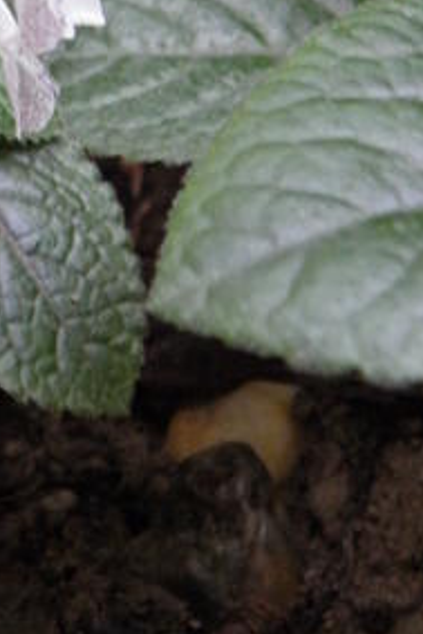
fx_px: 2112
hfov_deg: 11.3
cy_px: 11
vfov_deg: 16.7
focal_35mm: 120
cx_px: -54
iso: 320
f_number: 3.5
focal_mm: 9.22
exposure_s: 1/8
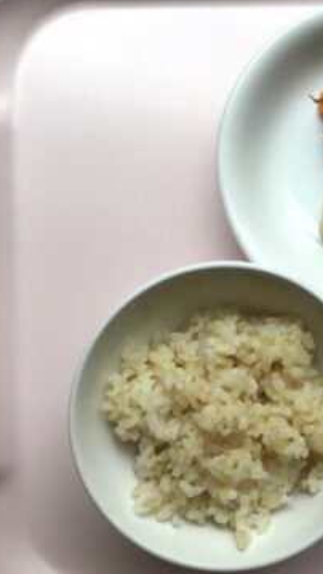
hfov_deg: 23.4
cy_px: 285
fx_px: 715
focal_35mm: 47
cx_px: 381
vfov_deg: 43.7
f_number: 2.4
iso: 25
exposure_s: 1/193
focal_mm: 3.3
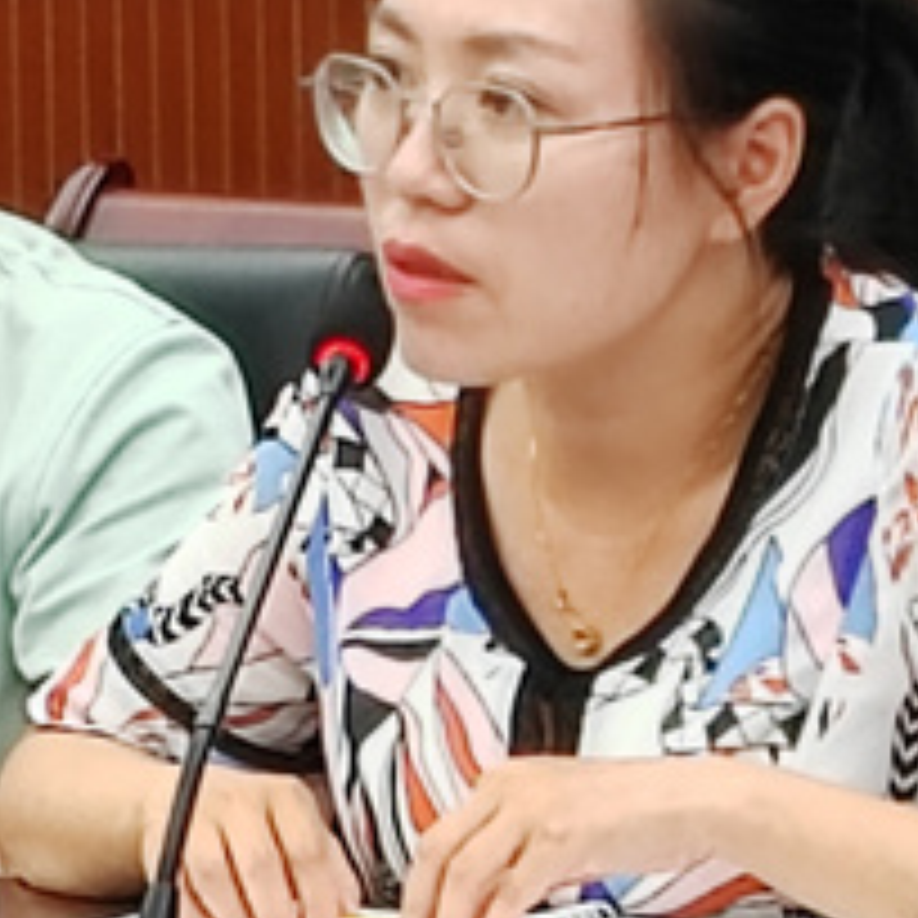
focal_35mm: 351
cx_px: 310
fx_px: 10531
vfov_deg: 5.0
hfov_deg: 5.0
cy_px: 385
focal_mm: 5.52
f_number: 1.9
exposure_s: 1/100
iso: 400
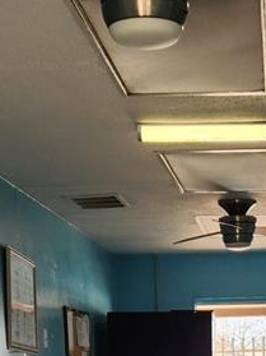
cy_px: 568
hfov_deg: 14.8
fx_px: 1015
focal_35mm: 99
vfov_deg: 17.4
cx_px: 232
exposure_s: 1/180
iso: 40
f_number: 1.8
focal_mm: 5.4
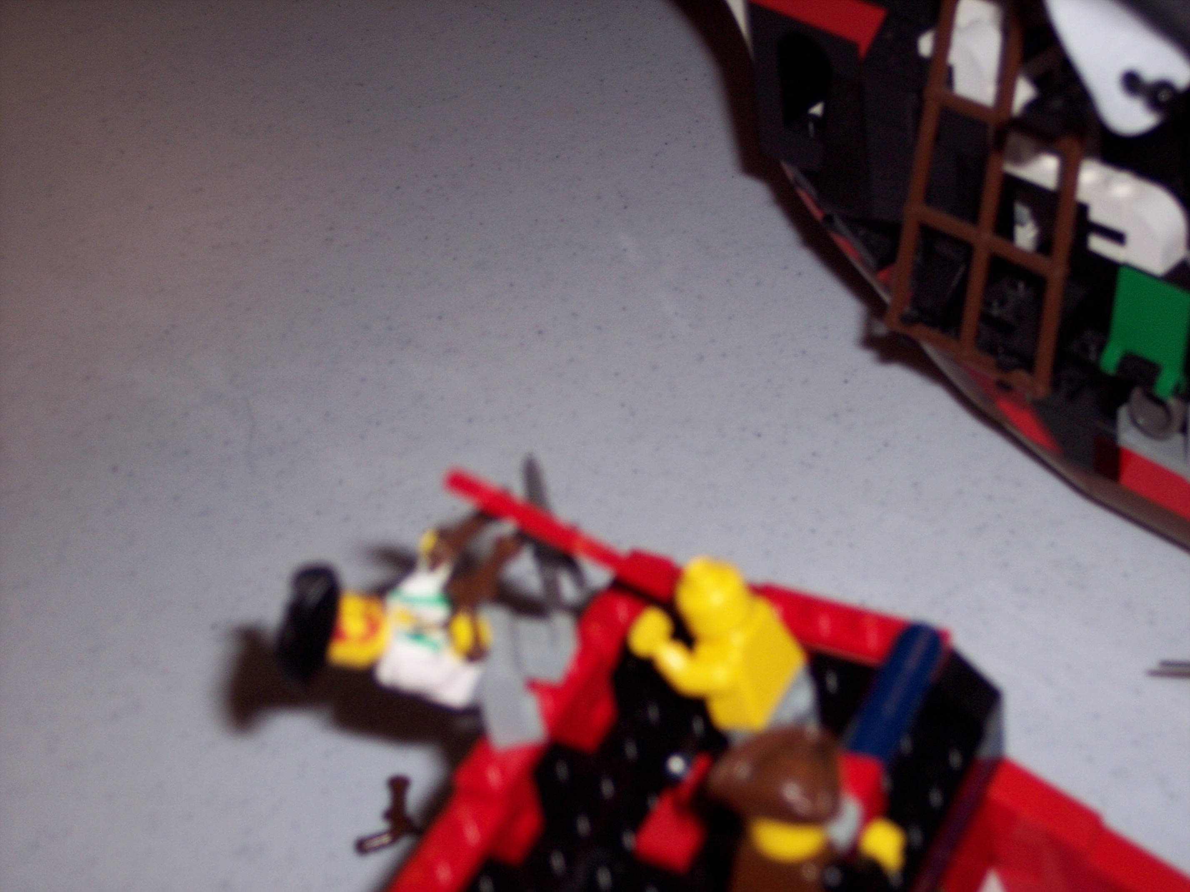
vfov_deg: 22.6
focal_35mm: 65
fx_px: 2235
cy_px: 446
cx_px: 595
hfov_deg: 29.8
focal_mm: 13.3
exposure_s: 1/90
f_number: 3.4
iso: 100
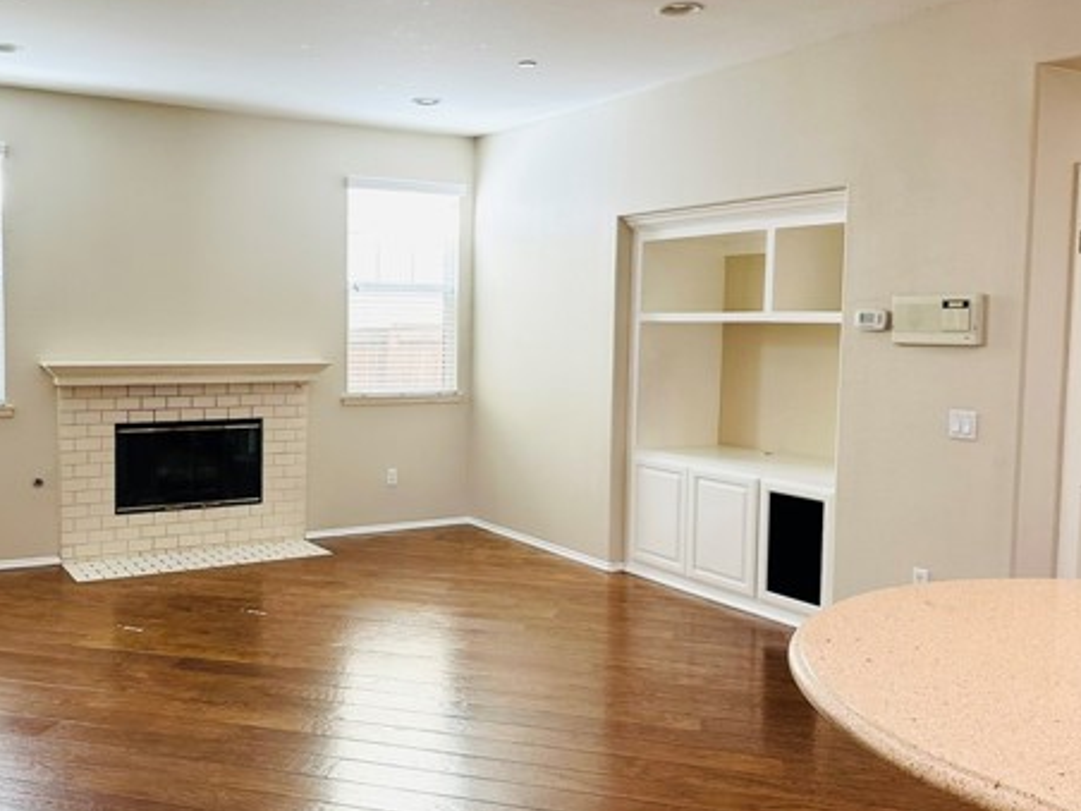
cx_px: 397
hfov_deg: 53.3
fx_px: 1062
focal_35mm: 34
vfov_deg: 41.8
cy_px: 388
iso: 125
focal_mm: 6.86
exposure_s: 1/60
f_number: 1.78
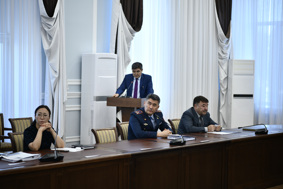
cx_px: 142
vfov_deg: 19.5
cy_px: 94
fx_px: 550
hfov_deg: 28.8
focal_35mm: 70
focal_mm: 70
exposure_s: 1/80
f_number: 2.8
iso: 640
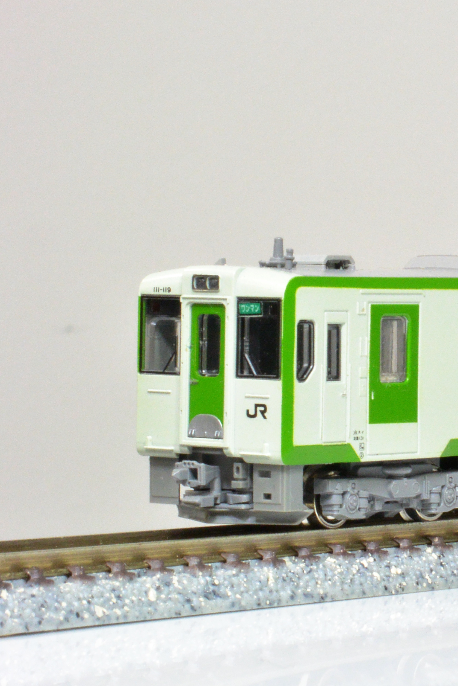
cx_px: 516
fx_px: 3186
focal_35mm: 167
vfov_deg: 12.3
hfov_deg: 8.2
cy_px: 335
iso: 800
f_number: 25
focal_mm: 40
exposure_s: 1/3
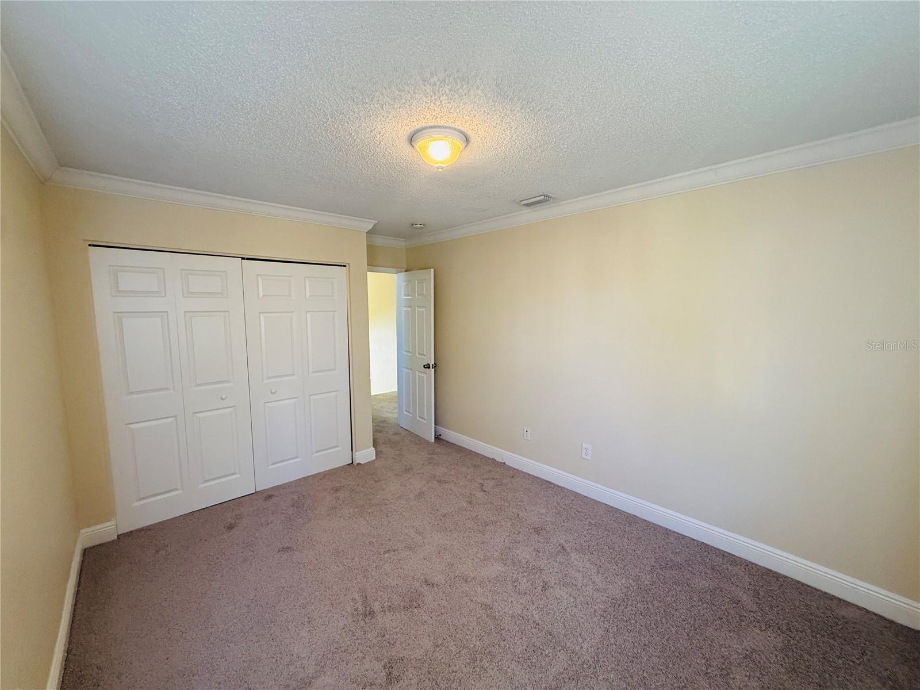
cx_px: 460
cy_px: 345
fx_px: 372
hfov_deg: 102.1
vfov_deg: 85.7
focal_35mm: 14
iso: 320
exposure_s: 1/120
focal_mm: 2.22
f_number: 2.2
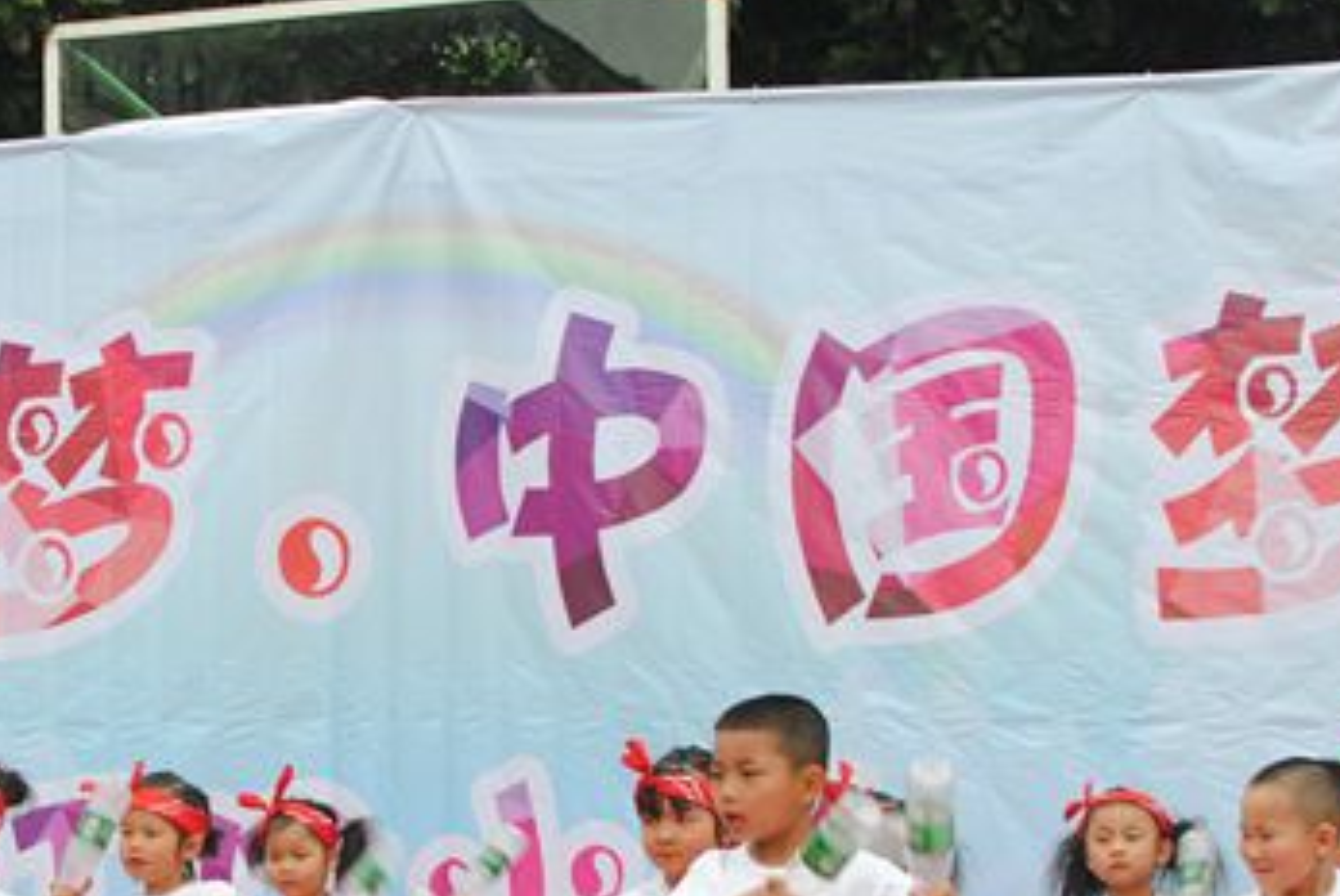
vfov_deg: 11.3
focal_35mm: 121
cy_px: 799
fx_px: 4513
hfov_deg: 16.6
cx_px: 100
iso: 140
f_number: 5.6
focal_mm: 35
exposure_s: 1/125
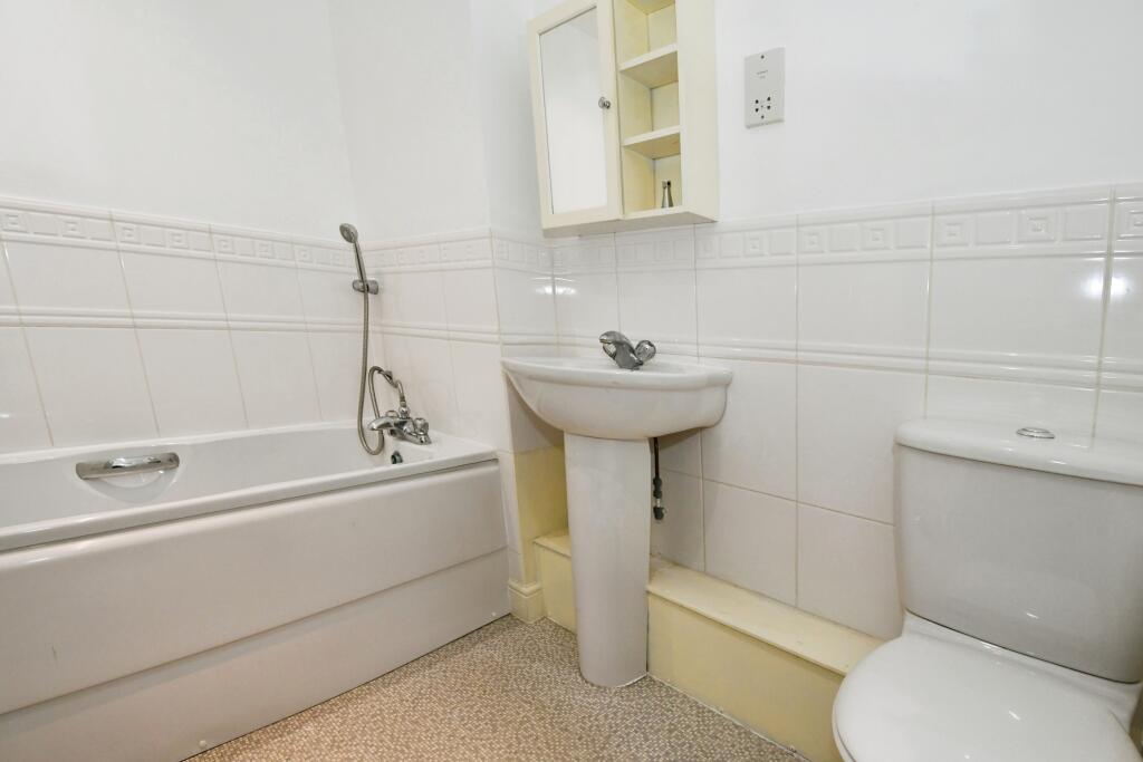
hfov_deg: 100.4
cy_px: 381
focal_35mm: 15
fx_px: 476
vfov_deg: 77.3
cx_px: 572
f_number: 7.1
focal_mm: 10
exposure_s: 1/60
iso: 800
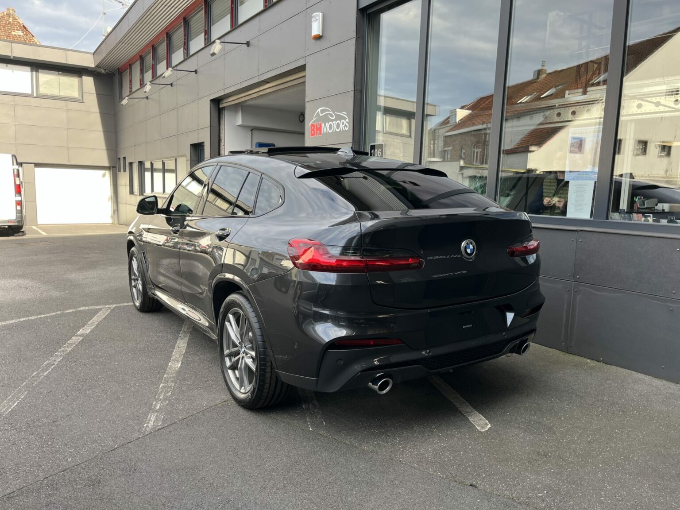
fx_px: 511
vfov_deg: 53.1
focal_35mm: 26
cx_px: 340
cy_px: 255
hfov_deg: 67.3
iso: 50
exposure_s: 1/384
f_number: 1.6
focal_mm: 5.1
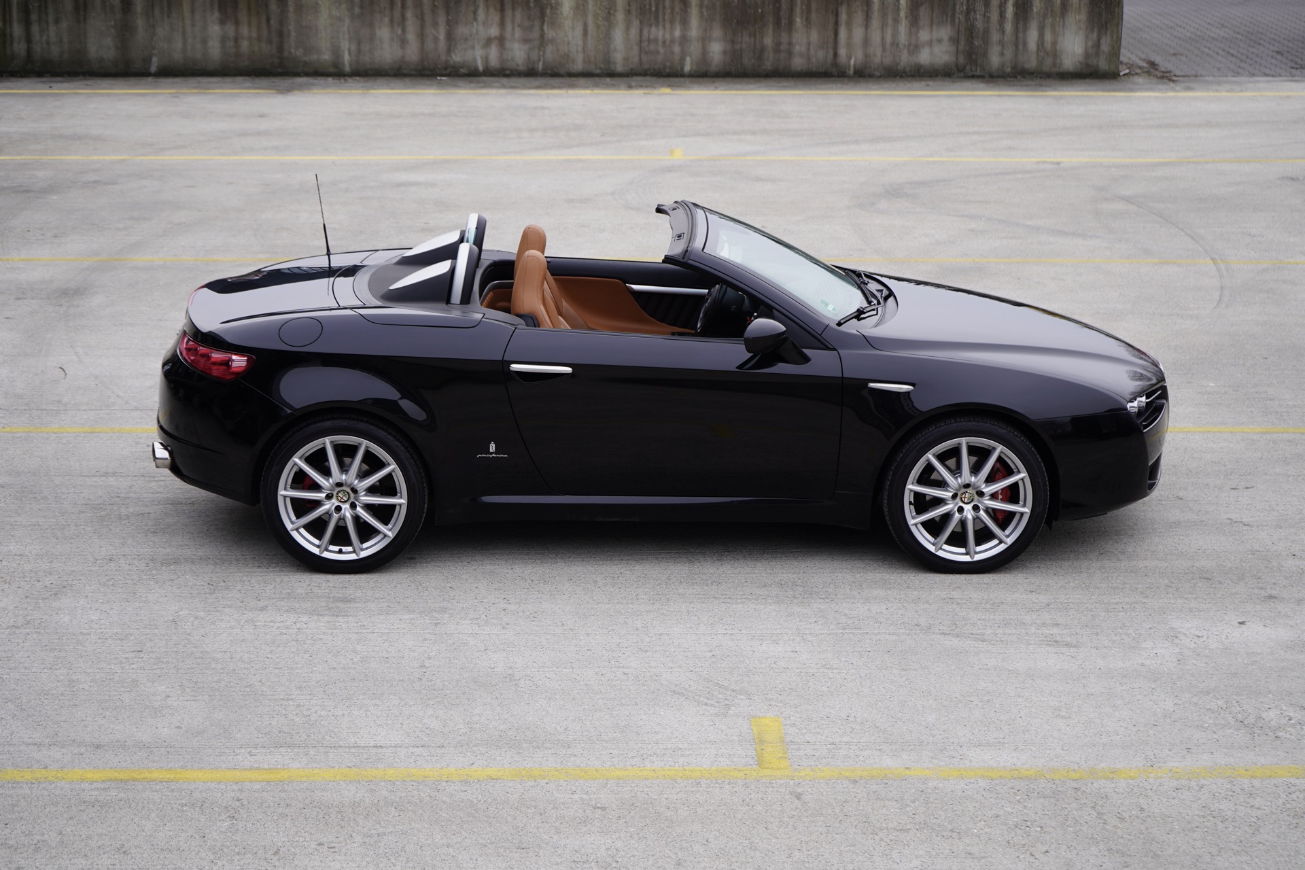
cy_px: 435
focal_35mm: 67
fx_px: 2429
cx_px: 652
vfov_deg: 20.3
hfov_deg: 30.1
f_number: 5.6
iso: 160
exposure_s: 1/80
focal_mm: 67
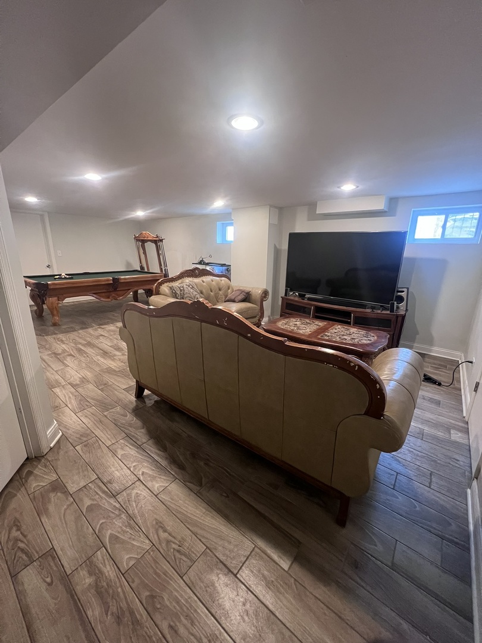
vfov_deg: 106.2
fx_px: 241
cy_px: 322
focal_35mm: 13
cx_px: 241
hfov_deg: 89.9
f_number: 1.8
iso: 640
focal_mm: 1.57
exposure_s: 1/60
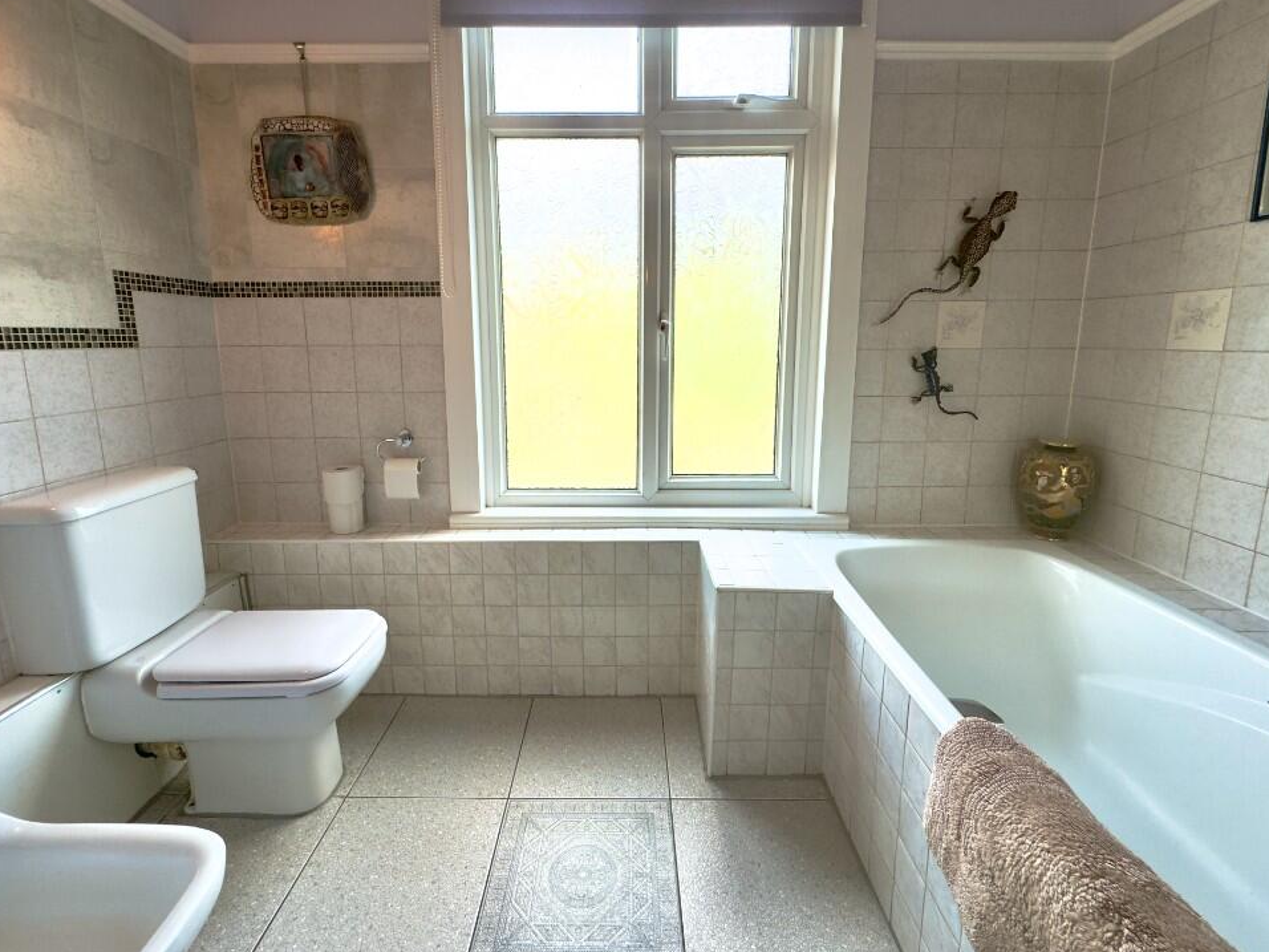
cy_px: 446
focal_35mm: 15
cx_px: 645
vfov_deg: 81.7
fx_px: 550
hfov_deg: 98.2
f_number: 2.2
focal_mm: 2.22
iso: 40
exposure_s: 1/118
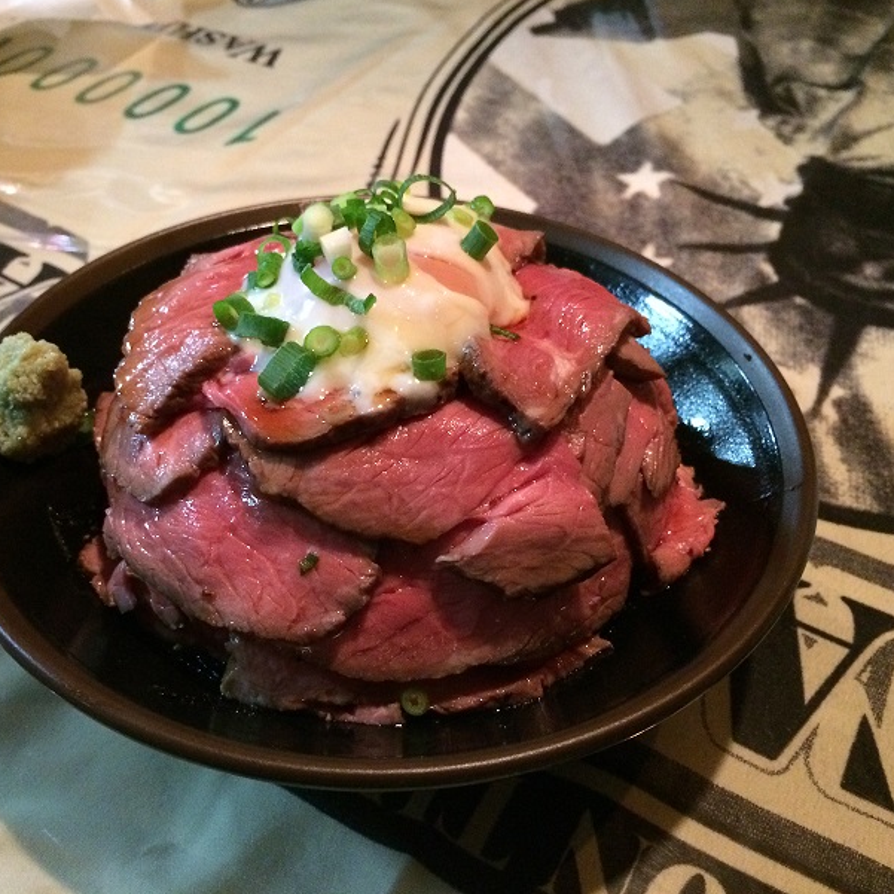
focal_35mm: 36
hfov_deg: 45.9
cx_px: 376
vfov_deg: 46.0
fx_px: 1052
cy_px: 446
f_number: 2.2
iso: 500
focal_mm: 4.12
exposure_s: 1/15
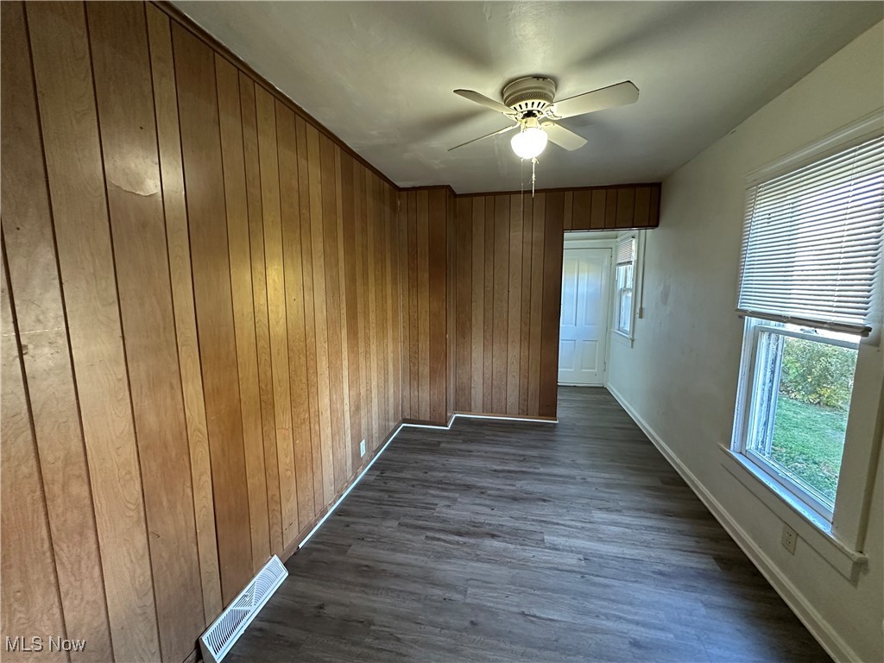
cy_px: 332
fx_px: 358
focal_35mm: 14
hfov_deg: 102.1
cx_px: 442
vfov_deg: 85.7
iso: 500
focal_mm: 2.22
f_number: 2.2
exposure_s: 1/60
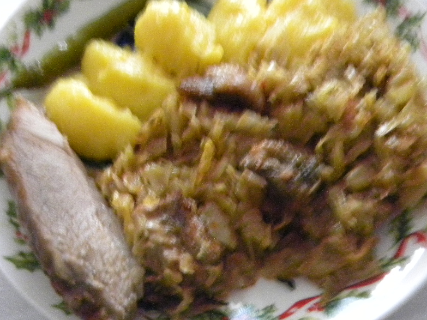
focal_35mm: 34
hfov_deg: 53.9
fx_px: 419
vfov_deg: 41.6
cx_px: 228
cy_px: 131
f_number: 2.8
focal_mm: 4.6
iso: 800
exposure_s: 1/5.2
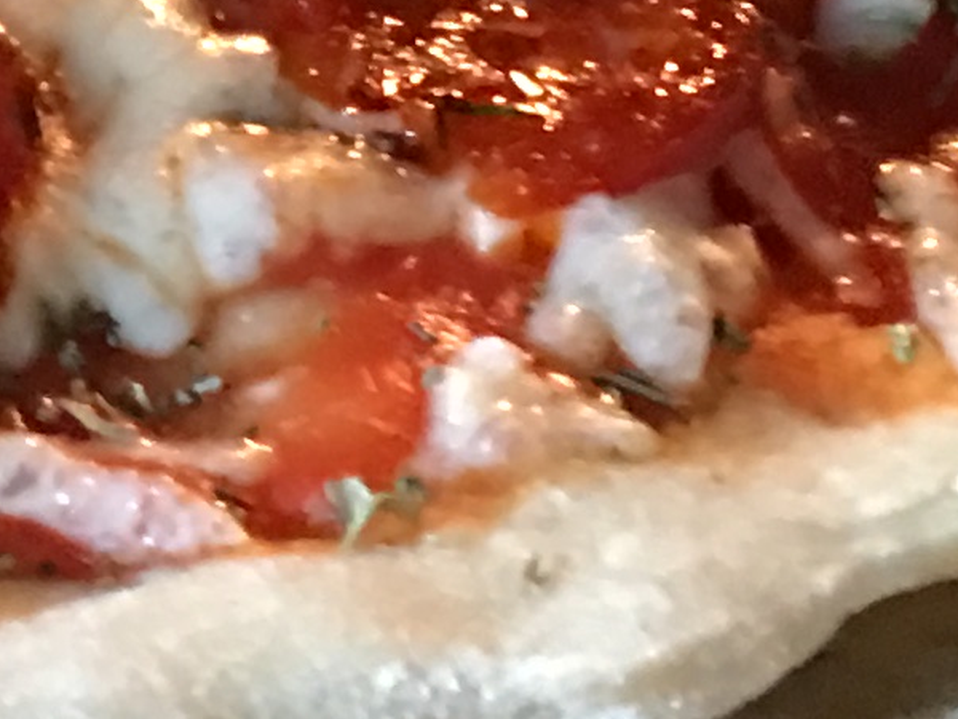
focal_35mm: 195
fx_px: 5397
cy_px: -227
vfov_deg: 7.5
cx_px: -947
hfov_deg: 9.5
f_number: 2.2
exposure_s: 1/10
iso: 80
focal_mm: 4.15
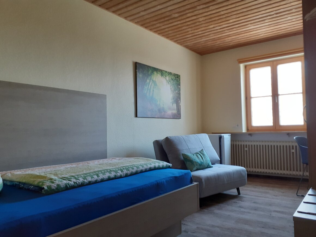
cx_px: 158
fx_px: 246
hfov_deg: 65.3
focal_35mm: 27
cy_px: 118
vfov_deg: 51.4
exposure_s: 1/50
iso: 100
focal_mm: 3.6
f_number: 1.9
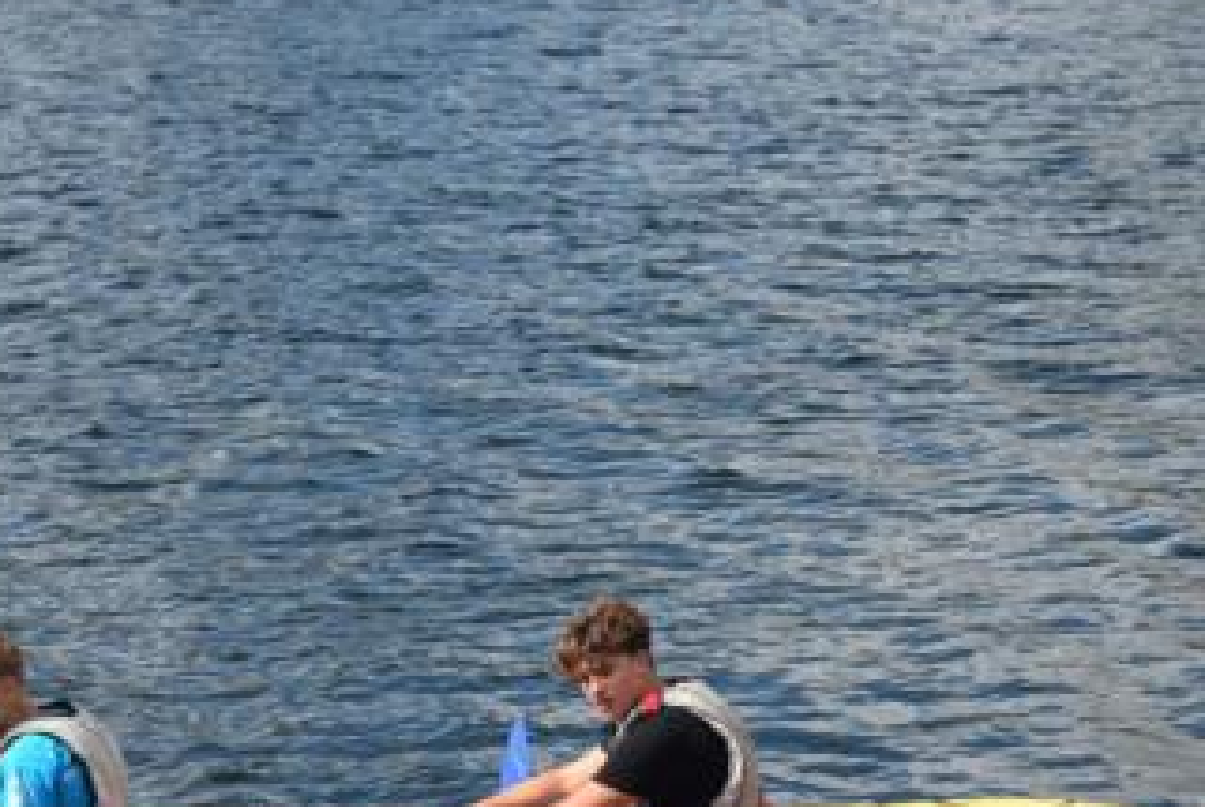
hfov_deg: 14.6
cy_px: 582
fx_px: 4692
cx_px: 345
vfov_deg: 9.8
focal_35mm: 140
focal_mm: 60
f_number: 10
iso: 200
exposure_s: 1/400
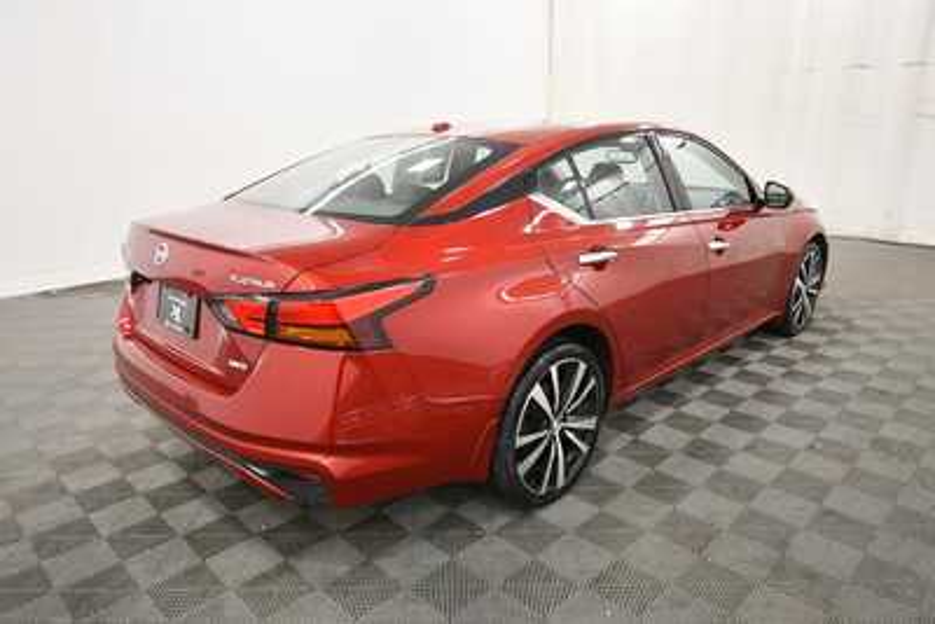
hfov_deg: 73.7
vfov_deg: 53.2
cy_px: 312
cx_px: 468
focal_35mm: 24
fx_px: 624
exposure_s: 1/125
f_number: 5.3
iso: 1250
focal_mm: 16
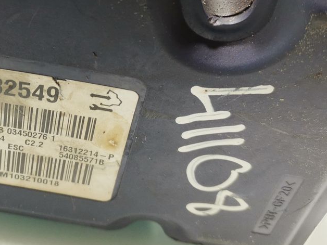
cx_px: 56
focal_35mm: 53
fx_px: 501
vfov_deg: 27.1
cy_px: 55
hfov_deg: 34.8
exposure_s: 1/50
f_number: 1.8
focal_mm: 4.75
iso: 50
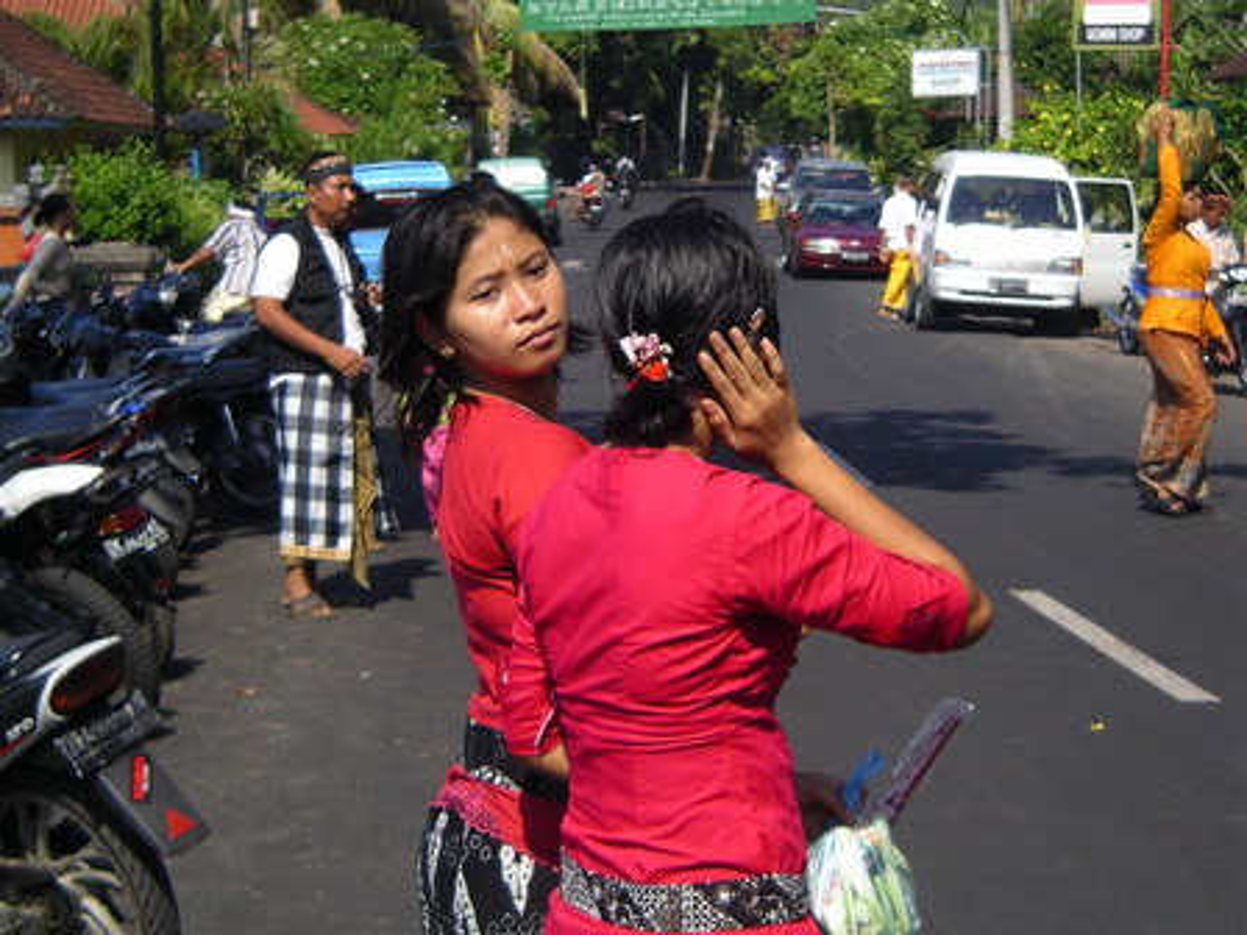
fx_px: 3746
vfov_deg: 14.2
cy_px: 468
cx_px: 624
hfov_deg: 18.9
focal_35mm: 104
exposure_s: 1/500
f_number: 3.9
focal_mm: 16
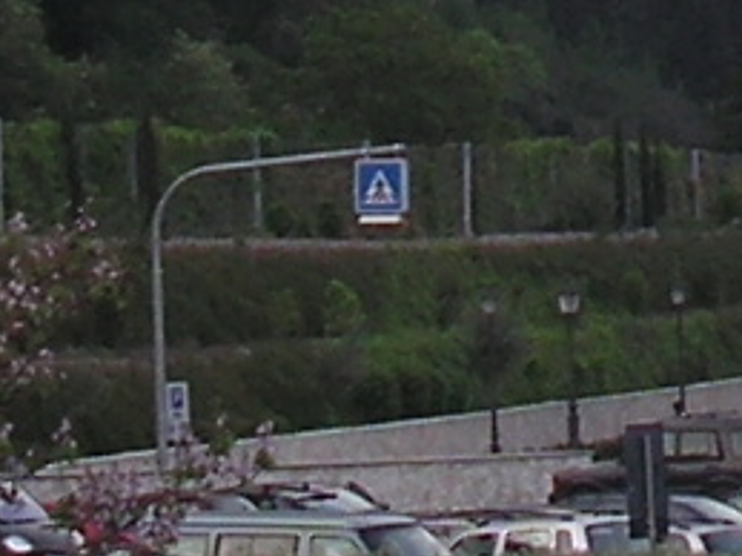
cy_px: -671
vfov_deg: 4.8
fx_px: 6449
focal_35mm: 301
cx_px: 1192
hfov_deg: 6.5
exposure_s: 1/90
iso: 50
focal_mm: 6.3
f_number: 3.3
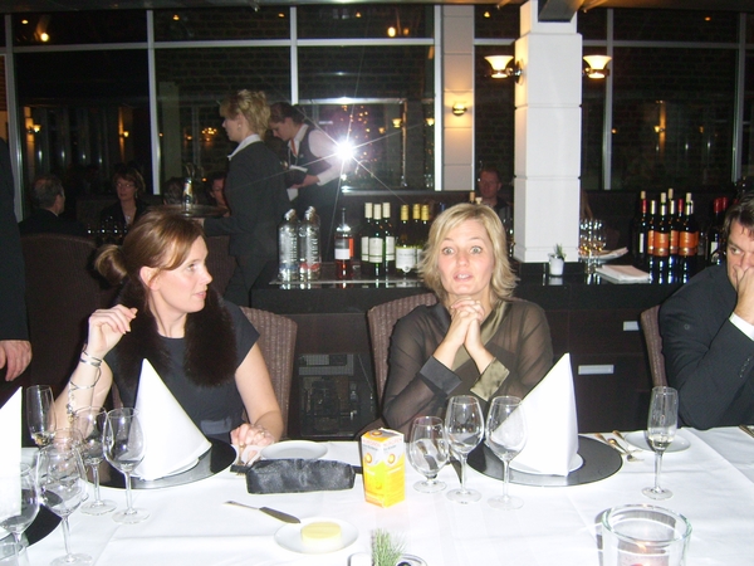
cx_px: 377
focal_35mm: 38
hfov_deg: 49.0
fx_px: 828
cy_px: 283
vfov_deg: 37.7
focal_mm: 7.8
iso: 150
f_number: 2.8
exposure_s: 1/30
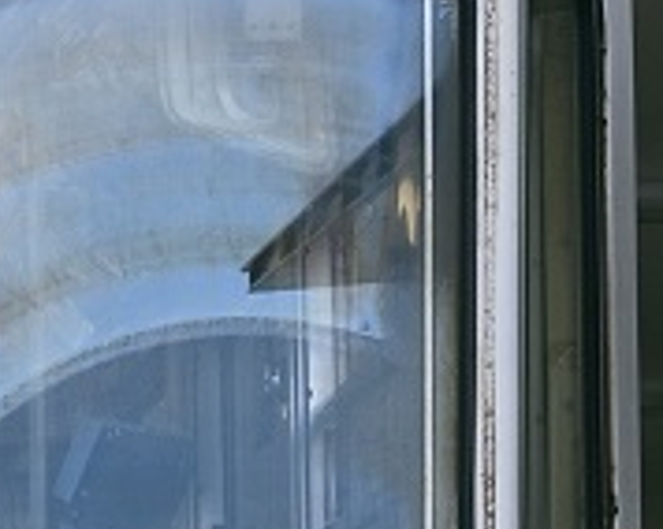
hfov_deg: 4.1
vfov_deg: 3.3
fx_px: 9114
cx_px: -1129
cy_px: 445
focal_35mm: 465
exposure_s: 1/640
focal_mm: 42
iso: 200
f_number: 4.5
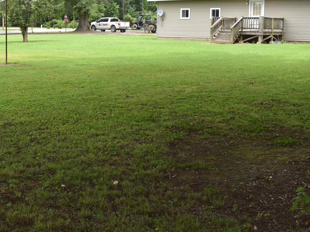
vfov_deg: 28.6
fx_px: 448
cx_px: 27
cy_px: 55
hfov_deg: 35.8
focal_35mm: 50
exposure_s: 1/250
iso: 200
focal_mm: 18
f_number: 6.3
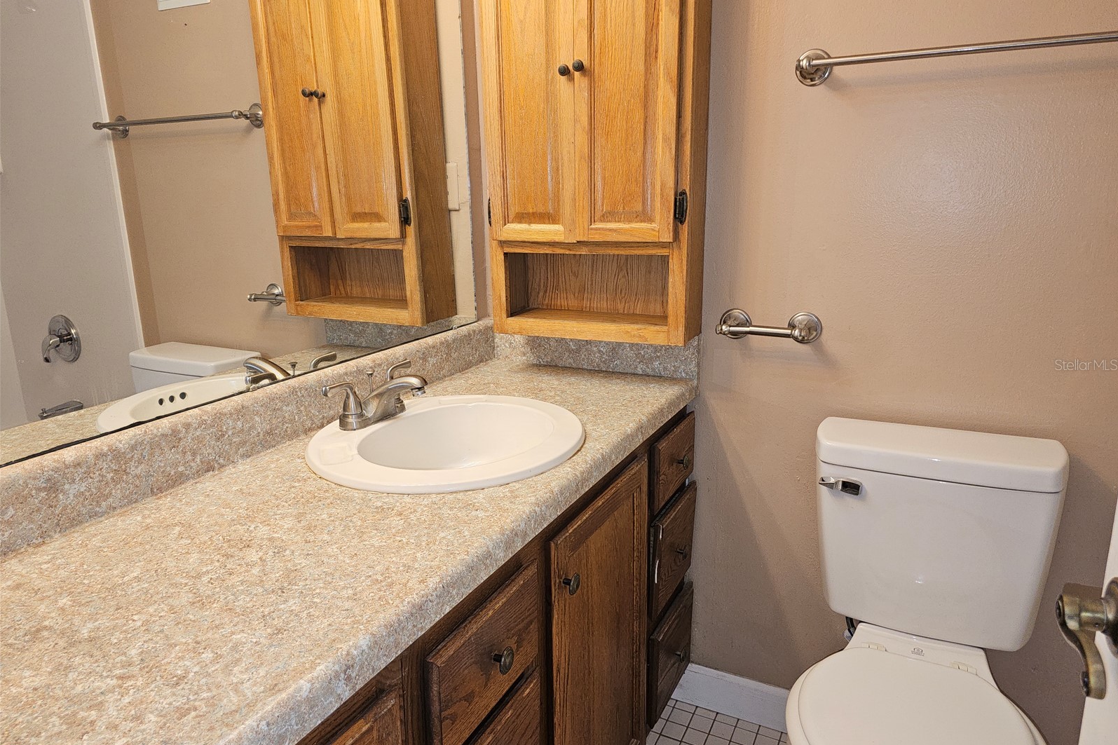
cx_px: 560
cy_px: 364
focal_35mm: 24
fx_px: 745
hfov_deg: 73.7
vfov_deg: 53.1
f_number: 1.7
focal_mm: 6.3
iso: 100
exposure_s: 1/60
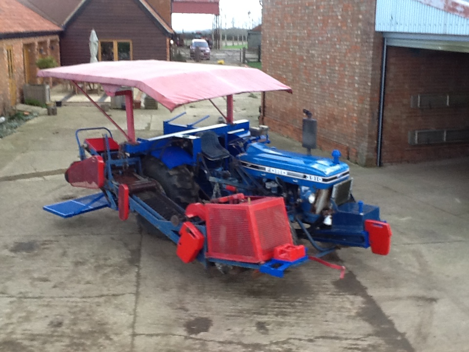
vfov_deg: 32.9
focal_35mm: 44
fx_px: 596
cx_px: 234
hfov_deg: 42.9
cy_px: 176
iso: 40
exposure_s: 1/40
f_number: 2.4
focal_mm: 2.03
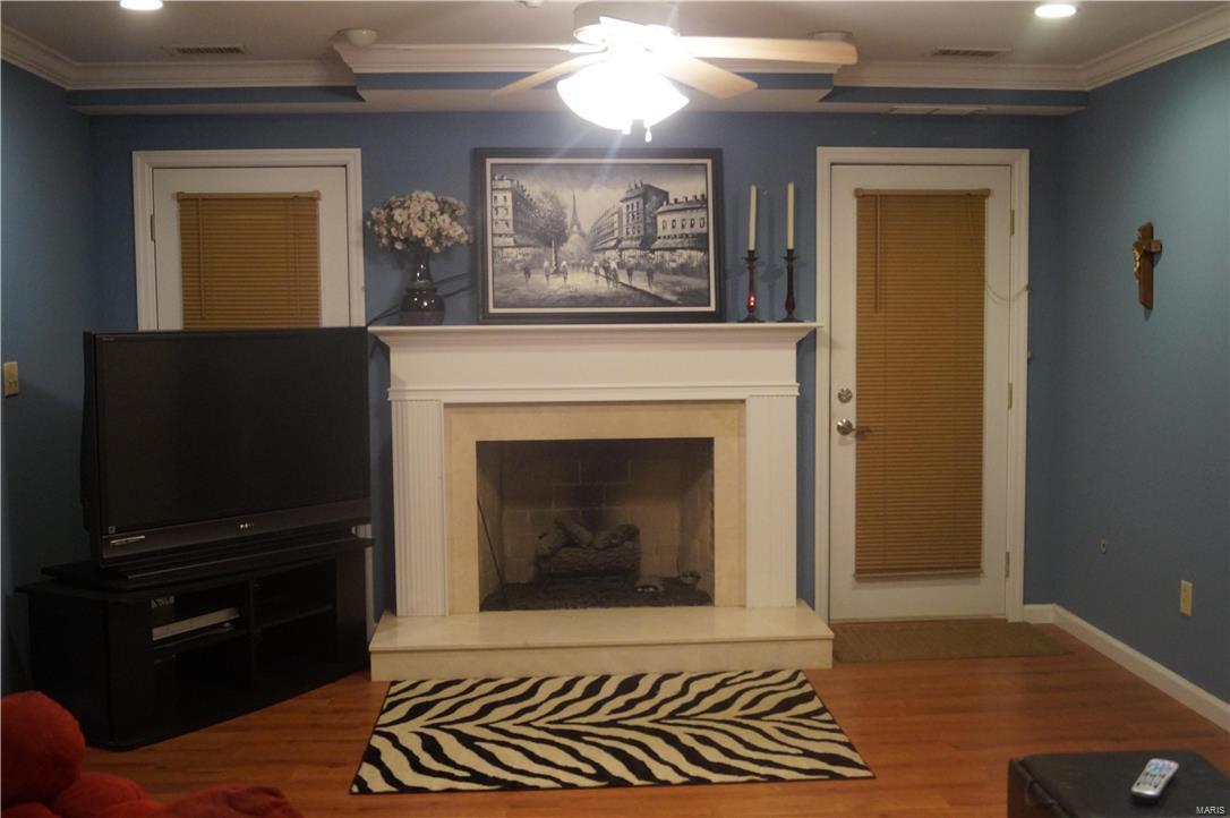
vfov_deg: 36.8
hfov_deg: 53.2
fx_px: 1229
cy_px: 409
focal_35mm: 36
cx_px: 615
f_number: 4
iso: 2000
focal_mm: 24
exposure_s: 1/60
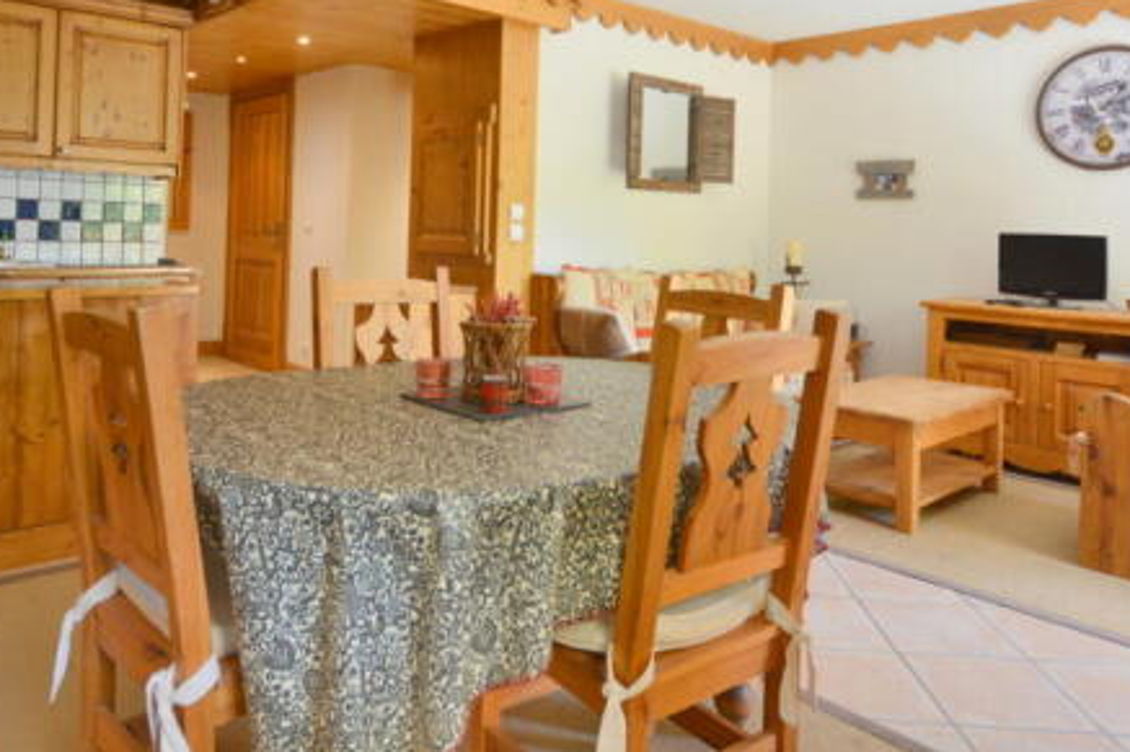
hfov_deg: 67.0
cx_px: 477
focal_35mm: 27
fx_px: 847
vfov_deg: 46.4
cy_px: 203
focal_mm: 12
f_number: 3.5
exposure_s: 1/40
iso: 200
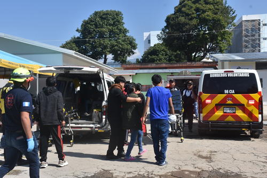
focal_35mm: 45
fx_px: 334
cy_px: 89
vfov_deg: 29.9
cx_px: 134
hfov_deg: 43.6
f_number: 8
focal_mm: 30
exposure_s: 1/500
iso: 200
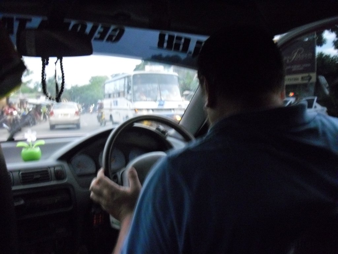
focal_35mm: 38
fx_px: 371
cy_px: 127
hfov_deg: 49.0
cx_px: 169
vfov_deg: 37.7
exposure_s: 1/20
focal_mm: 6.2
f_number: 2.8
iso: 800
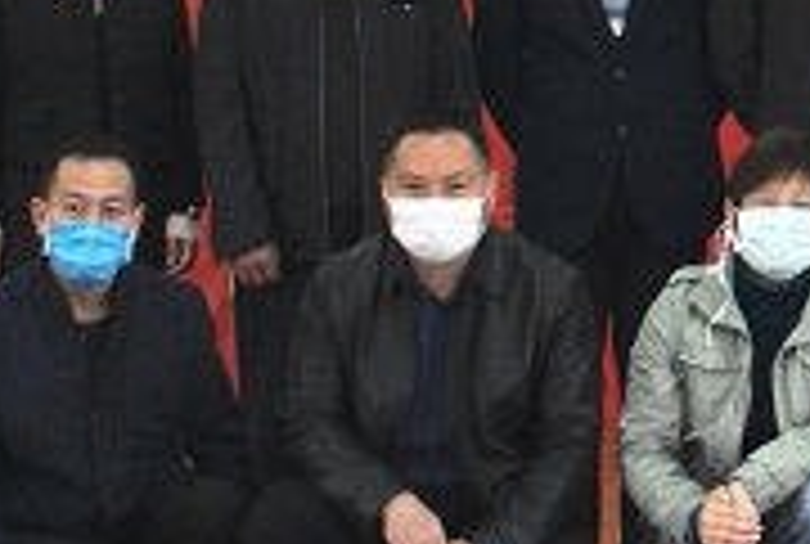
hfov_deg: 11.3
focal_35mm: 173
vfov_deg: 7.8
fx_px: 3902
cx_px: 1242
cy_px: -290
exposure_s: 1/40
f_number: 4.5
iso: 250
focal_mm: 26
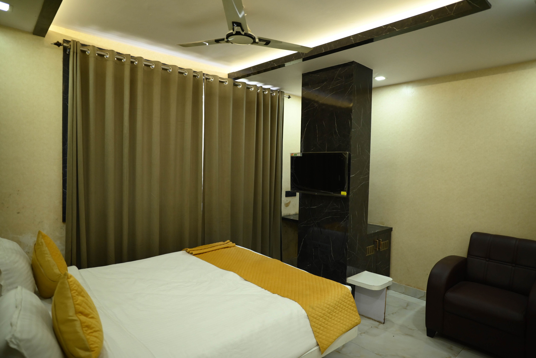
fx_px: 298
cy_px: 179
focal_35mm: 20
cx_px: 268
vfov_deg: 62.0
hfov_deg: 84.0
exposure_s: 1/200
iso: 1600
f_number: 2.8
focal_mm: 20
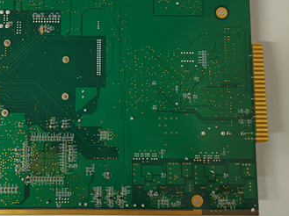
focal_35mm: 35
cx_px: 84
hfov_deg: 51.2
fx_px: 292
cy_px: 73
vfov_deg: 40.2
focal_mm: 5.52
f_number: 1.9
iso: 2209
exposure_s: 1/100
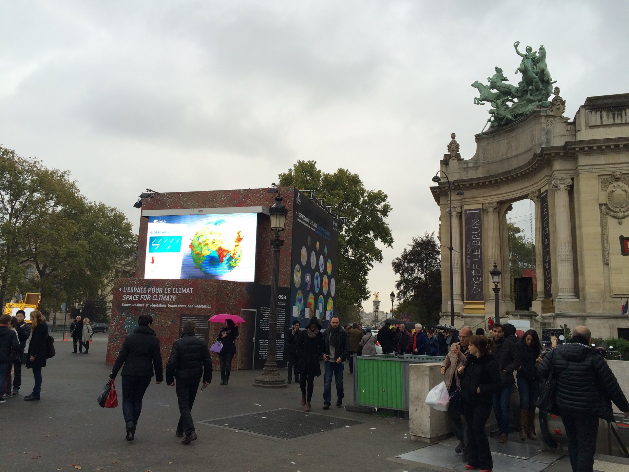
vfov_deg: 48.2
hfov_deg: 61.7
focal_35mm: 29
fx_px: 527
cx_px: 314
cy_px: 236
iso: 32
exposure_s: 1/165
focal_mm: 4.15
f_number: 2.2
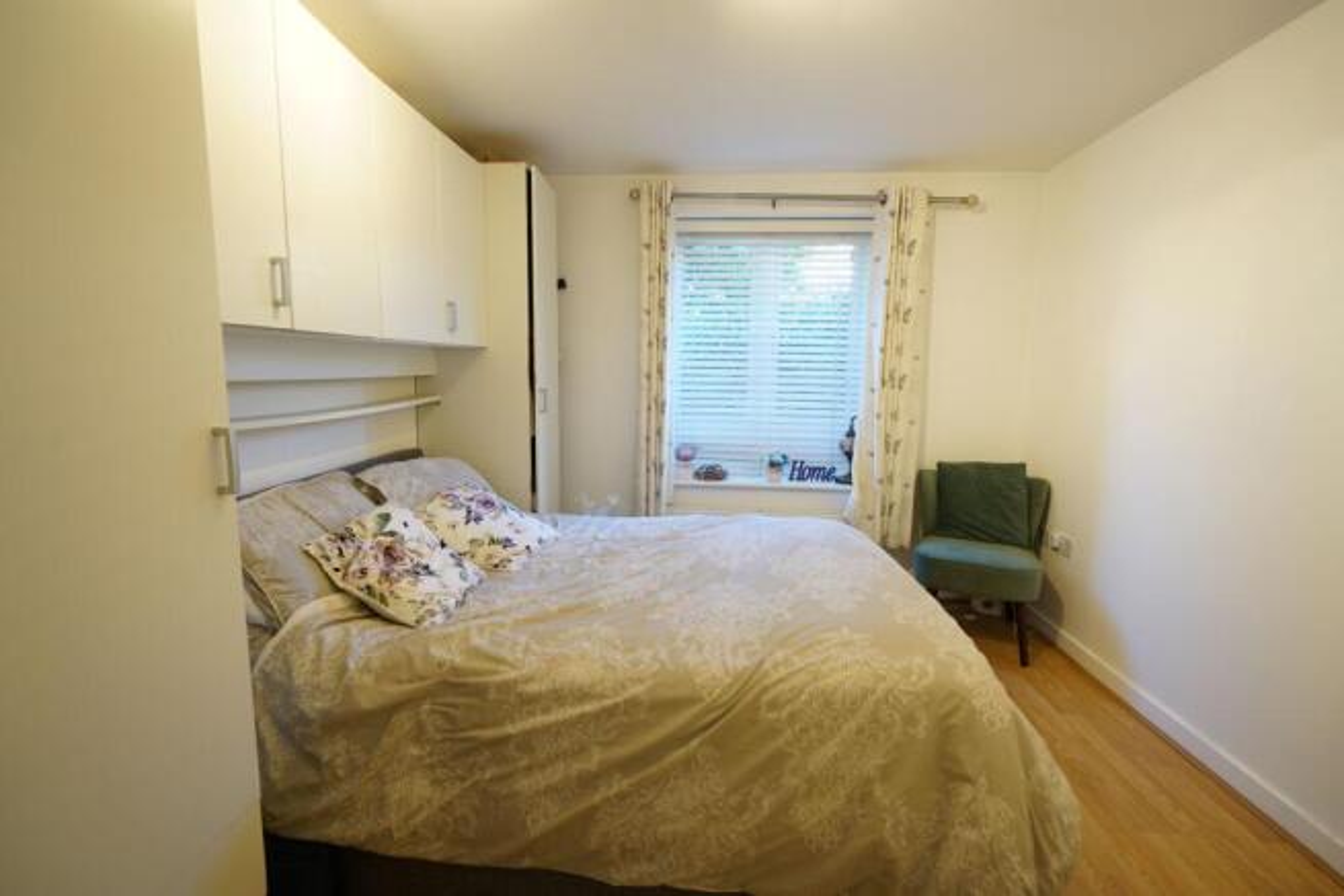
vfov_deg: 73.8
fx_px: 597
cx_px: 672
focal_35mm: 16
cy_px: 448
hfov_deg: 96.7
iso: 400
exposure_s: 1/25
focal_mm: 16
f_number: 4.5
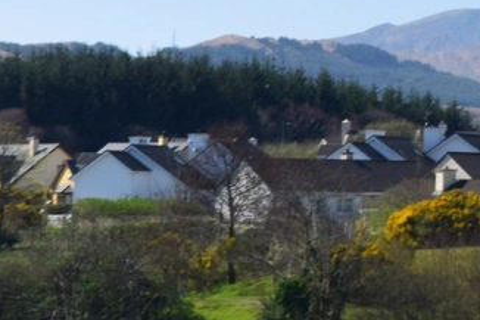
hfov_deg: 6.5
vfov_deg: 4.6
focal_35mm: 298
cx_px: -704
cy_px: 410
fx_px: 3971
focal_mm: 40
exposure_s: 1/250
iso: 400
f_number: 10
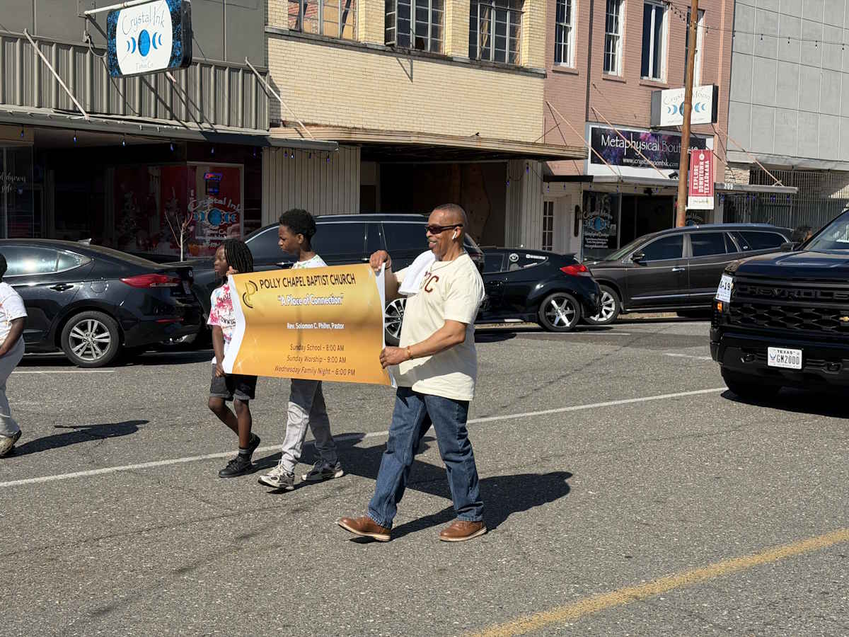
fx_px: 1177
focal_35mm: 48
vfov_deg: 30.3
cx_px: 424
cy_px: 318
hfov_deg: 39.7
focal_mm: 6.76
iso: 64
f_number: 1.78
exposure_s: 1/5208
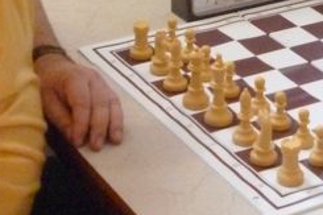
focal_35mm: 139
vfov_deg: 9.4
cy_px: -183
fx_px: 1246
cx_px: 302
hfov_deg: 14.6
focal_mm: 5.7
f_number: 3.3
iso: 800
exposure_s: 1/125
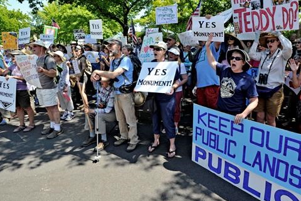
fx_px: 192
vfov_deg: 54.6
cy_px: 78
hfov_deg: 75.6
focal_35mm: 23
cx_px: 174
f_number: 7.1
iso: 200
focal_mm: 17
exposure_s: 1/160
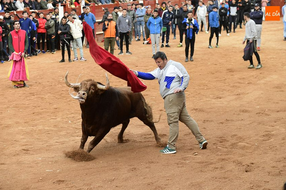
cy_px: 95
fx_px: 802
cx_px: 143
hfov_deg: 20.2
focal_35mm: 101
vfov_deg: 13.5
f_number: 4.5
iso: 3200
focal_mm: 100
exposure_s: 1/320
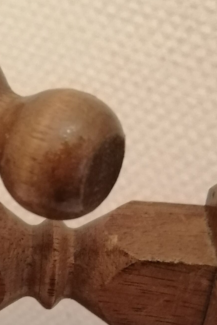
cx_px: -63
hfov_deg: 13.9
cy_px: 322
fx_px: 859
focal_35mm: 95
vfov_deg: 20.8
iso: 640
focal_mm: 3.96
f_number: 1.8
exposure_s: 1/50
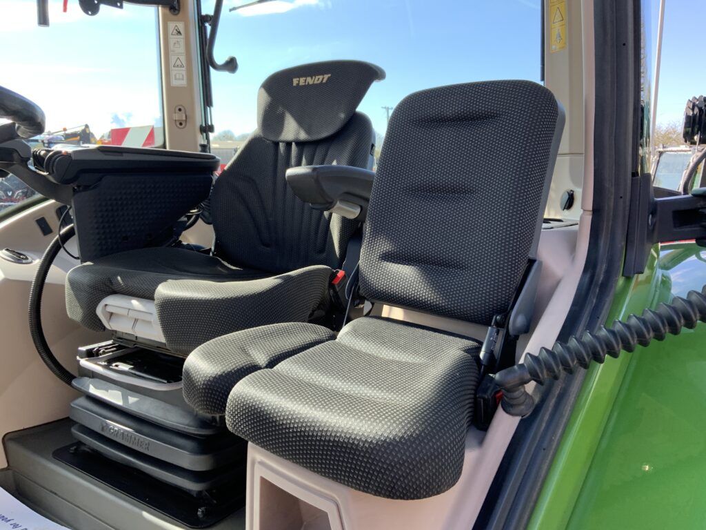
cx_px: 353
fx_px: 591
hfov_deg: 61.7
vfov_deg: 48.2
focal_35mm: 29
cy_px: 265
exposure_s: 1/199
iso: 16
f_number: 1.8
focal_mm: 3
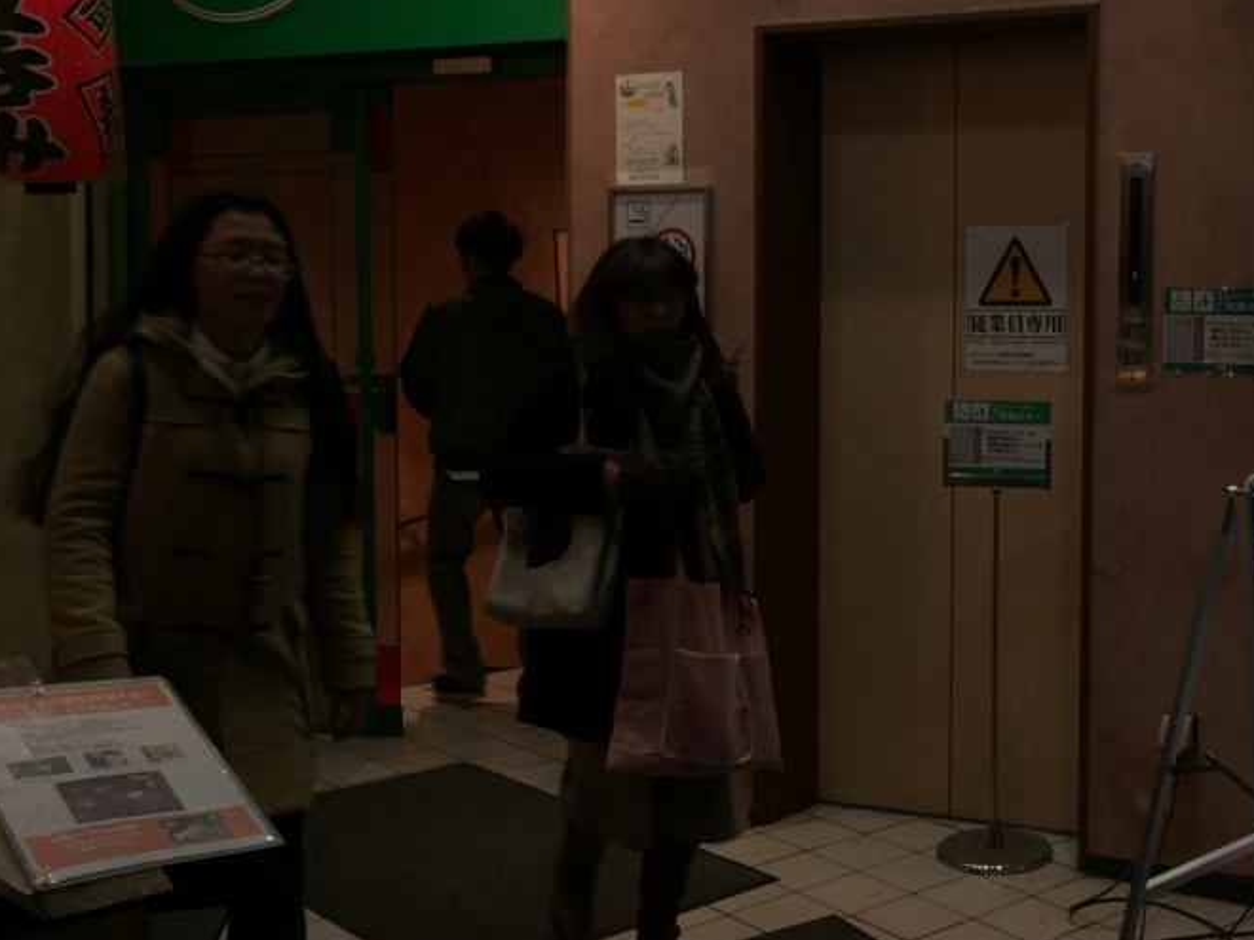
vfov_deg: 32.2
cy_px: 423
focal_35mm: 45
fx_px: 1630
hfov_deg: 40.7
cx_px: 963
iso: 40
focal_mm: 4.15
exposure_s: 1/60
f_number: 2.2
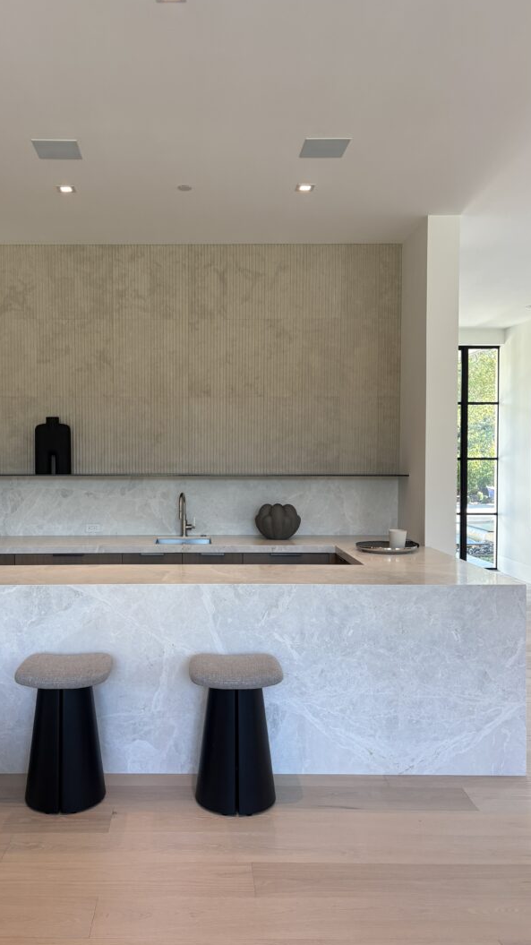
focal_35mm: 29
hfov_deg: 39.8
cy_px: 473
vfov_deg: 66.1
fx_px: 726
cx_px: 186
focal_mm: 5.96
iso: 100
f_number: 1.6
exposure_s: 1/120
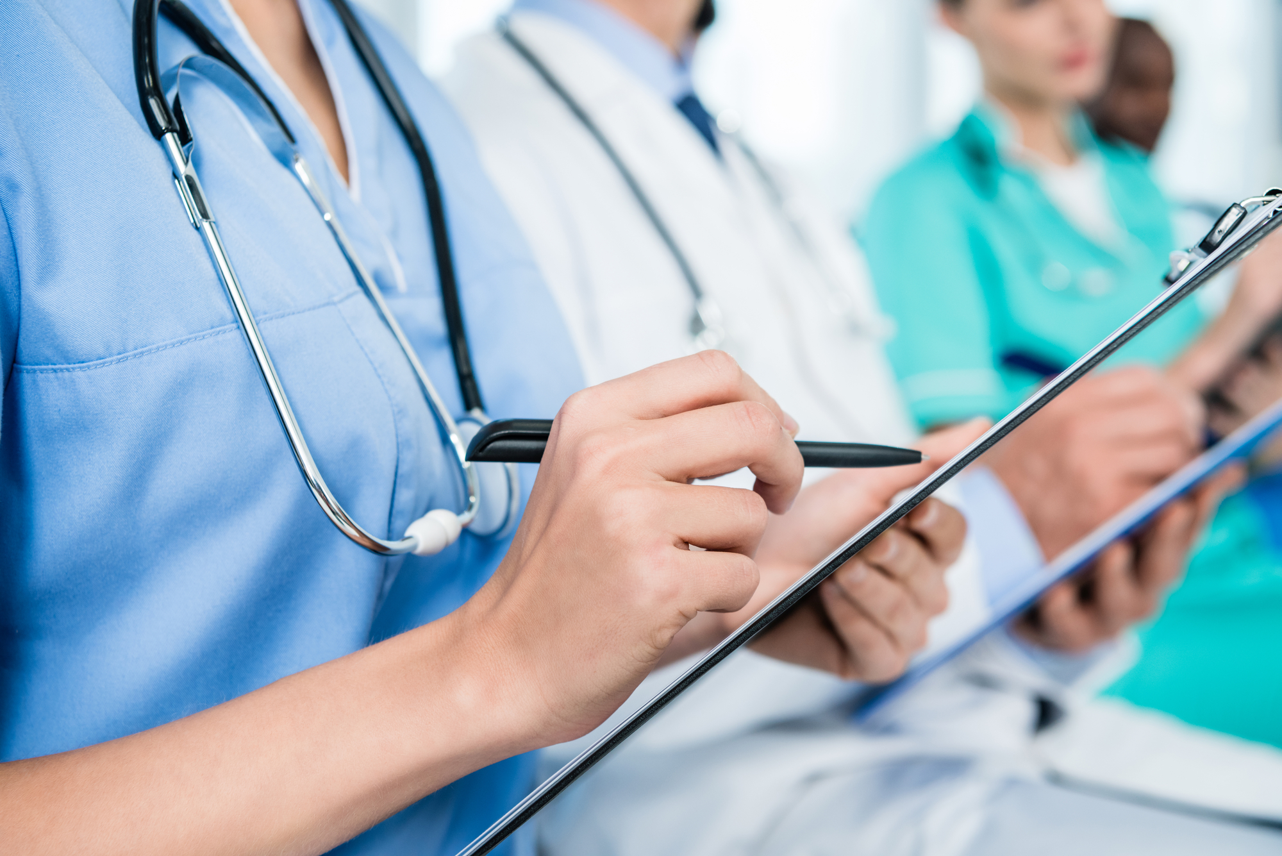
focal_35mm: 55
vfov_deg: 24.6
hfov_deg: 36.2
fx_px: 1959
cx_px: 641
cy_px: 428
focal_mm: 55
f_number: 5
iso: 640
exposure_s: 1/160
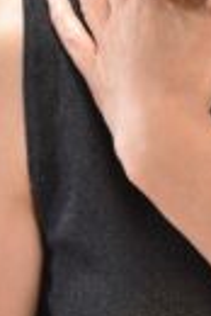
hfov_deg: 6.9
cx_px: 395
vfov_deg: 10.4
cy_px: -112
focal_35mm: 193
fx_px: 1692
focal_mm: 50
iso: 200
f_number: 10
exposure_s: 1/125
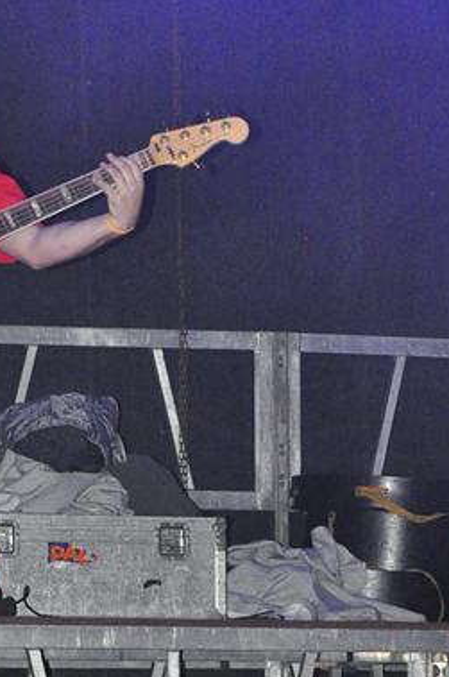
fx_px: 4427
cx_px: -3
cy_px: 244
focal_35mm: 236
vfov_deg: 8.7
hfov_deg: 5.8
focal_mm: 70
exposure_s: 1/60
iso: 3200
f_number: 5.6
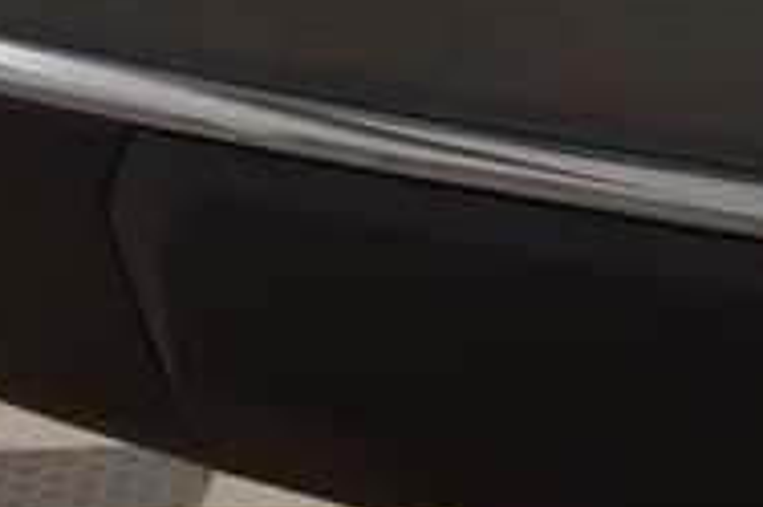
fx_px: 5548
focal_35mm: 262
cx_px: 1469
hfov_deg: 7.6
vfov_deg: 5.2
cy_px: -383
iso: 400
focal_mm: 32
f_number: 6.3
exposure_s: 1/20
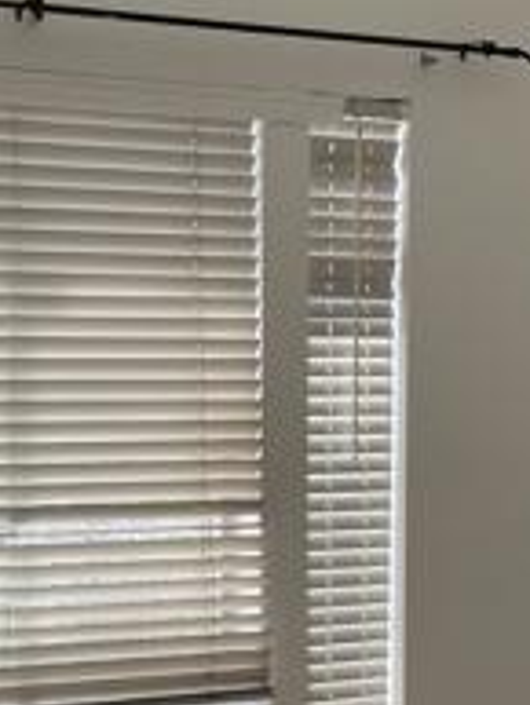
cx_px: -66
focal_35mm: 86
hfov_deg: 16.6
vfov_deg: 22.3
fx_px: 1754
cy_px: 606
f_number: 1.6
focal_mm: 4.2
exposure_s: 1/452
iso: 32
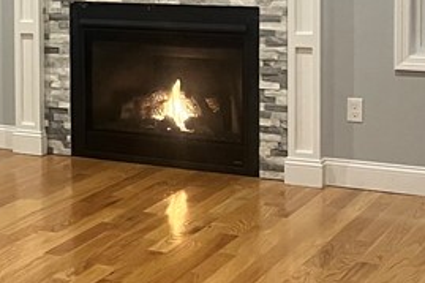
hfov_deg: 18.5
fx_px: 1215
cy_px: -8
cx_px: -126
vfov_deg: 13.1
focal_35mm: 103
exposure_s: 1/60
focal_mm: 5.7
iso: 320
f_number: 1.5
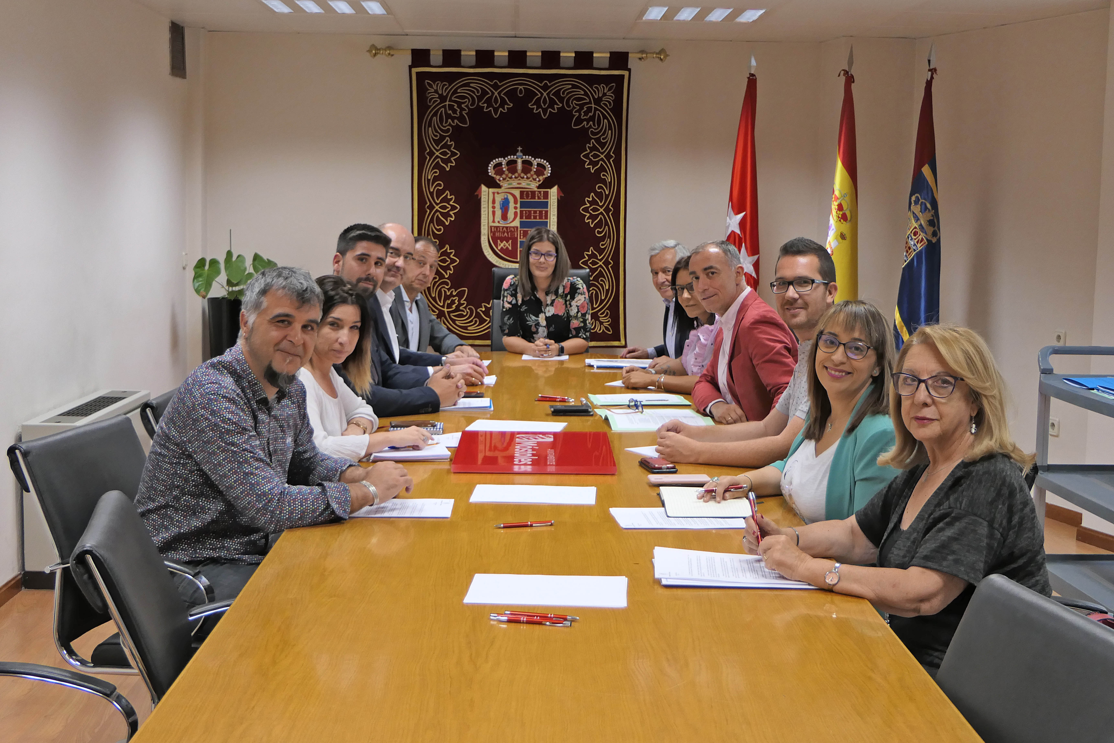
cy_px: 372
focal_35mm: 48
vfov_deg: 28.1
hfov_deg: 41.1
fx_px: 1485
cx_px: 557
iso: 640
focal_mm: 17.5
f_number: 3.5
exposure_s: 1/80
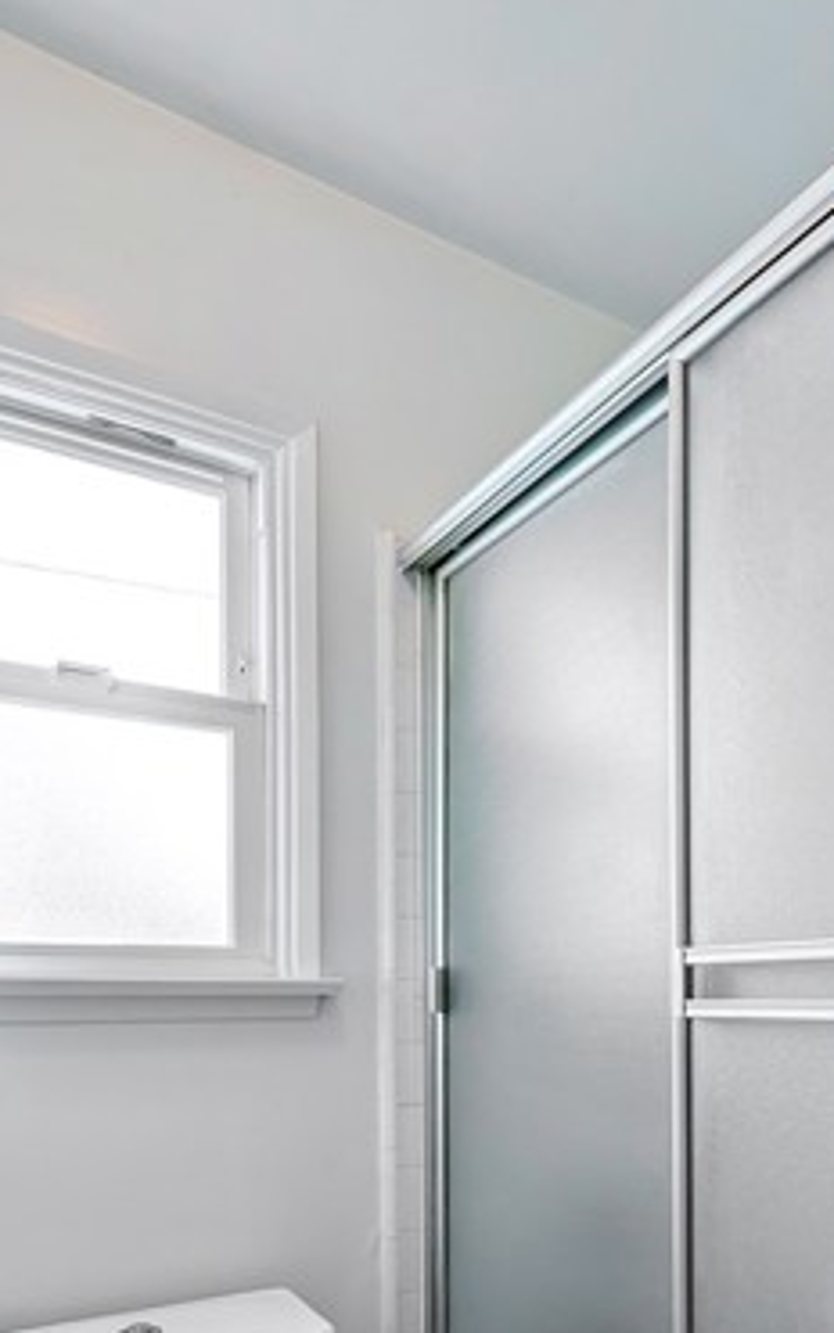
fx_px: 800
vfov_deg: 73.8
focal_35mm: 22
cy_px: 1006
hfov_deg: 51.9
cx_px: 658
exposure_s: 1/192
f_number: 1.95
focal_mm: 2.23
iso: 39
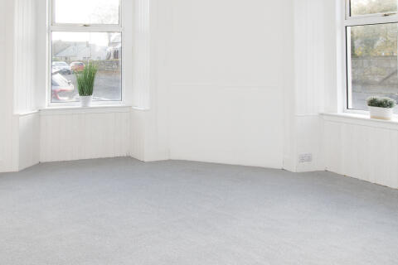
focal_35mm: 32
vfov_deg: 39.1
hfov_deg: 58.7
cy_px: 44
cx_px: 205
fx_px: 354
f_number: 8
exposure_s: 1/25
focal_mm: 10
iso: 250
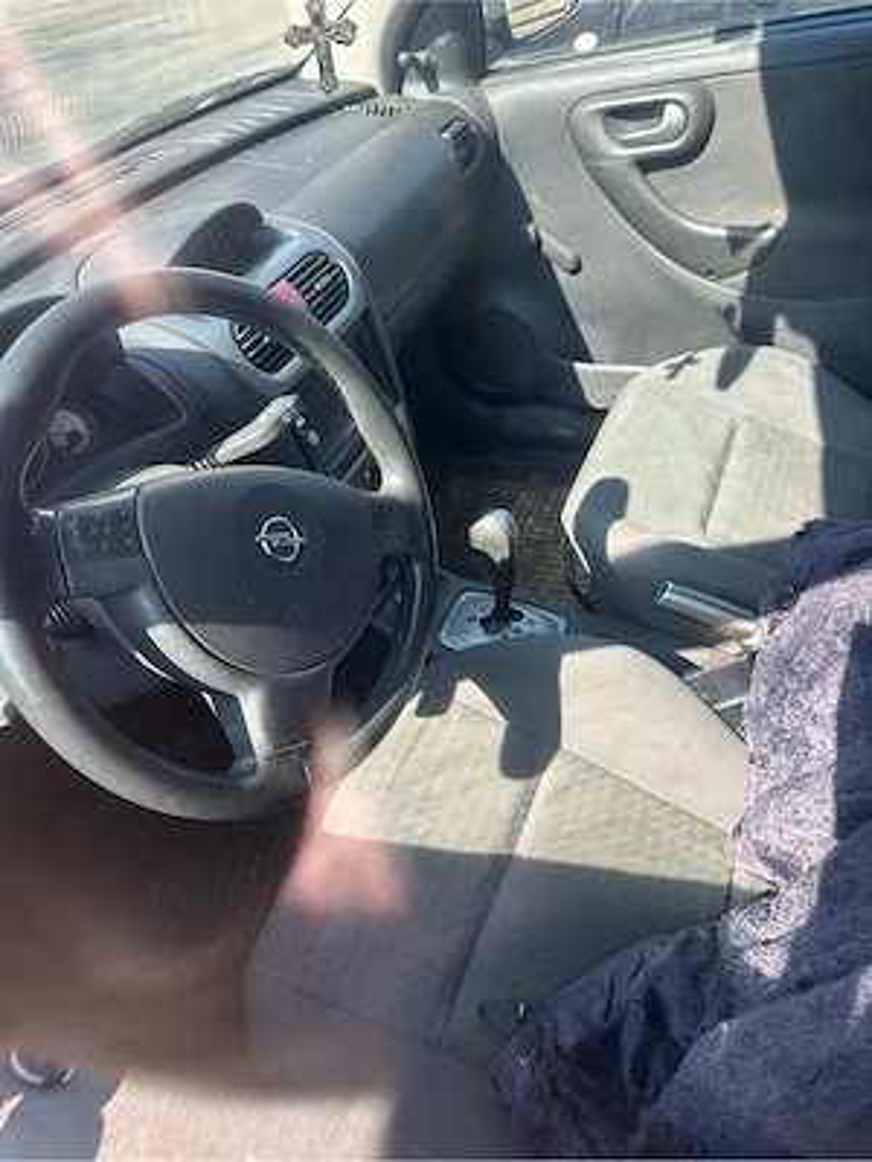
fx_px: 806
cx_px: 436
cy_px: 581
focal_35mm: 24
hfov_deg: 56.8
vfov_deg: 71.6
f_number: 1.78
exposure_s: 1/409
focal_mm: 6.86
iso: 80
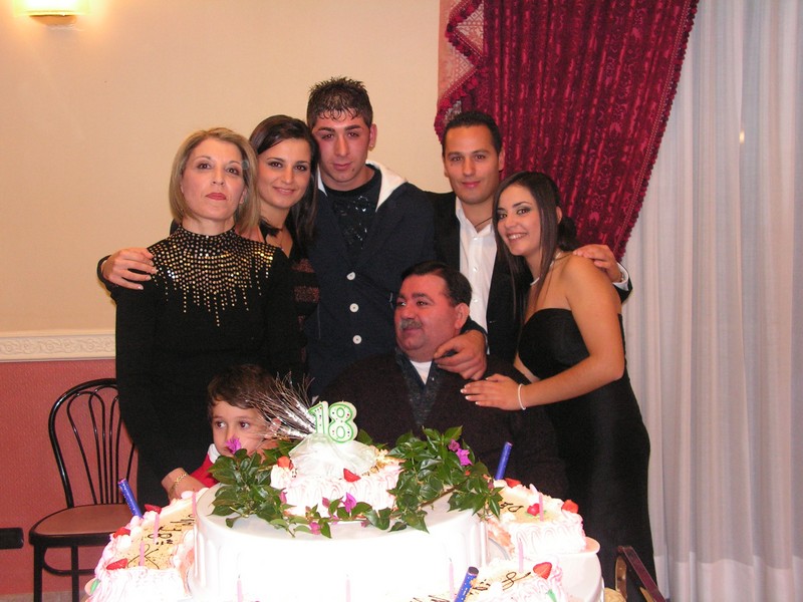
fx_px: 1044
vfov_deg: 32.2
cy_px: 301
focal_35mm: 45
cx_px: 402
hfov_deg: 42.1
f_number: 3.2
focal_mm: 7.6
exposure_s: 1/40
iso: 200
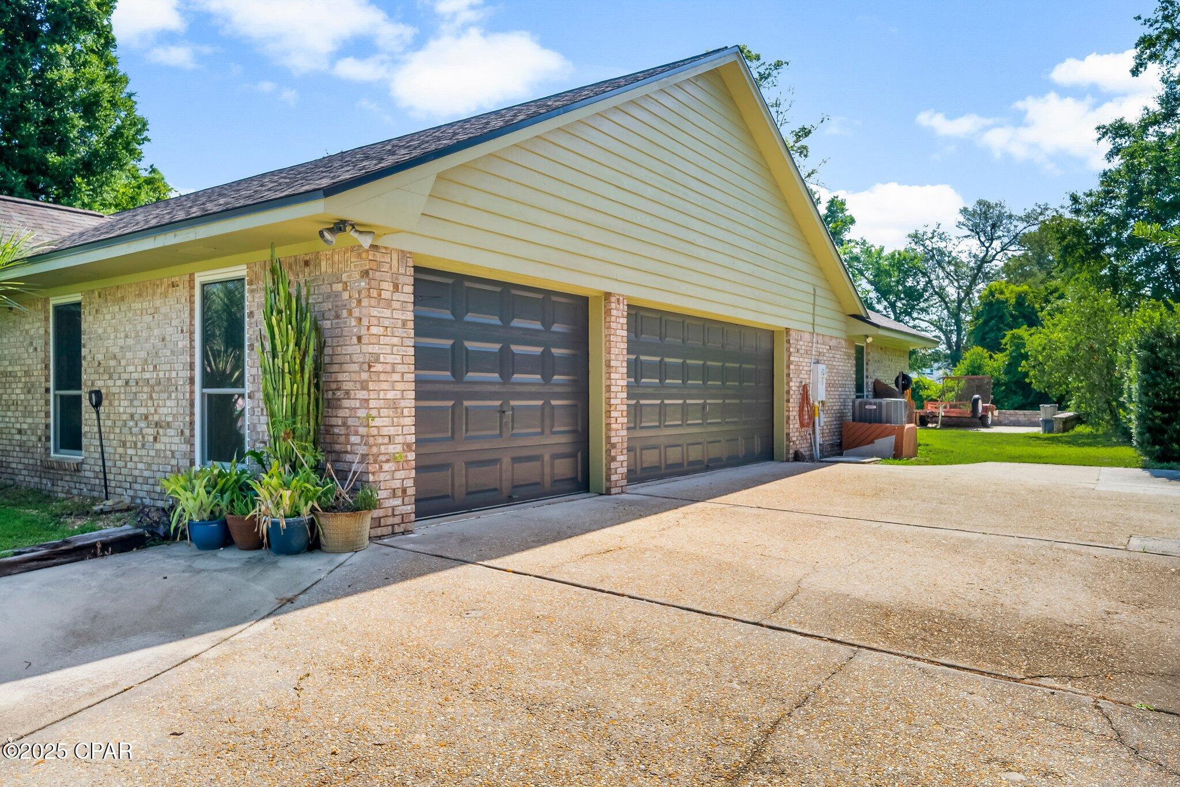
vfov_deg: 53.2
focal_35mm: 24
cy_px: 394
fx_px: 787
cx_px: 590
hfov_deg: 73.7
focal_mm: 24
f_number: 8
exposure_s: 1/200
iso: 400
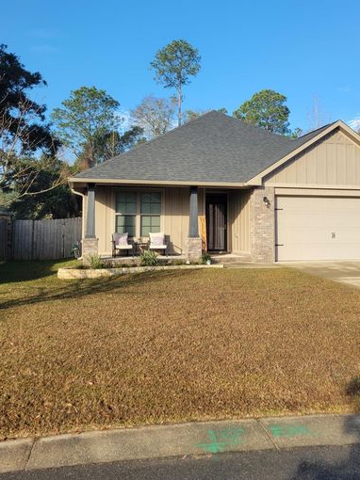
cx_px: 214
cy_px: 216
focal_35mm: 34
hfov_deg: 41.6
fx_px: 472
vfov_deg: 53.9
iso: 40
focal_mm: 5.4
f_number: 1.8
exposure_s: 1/1314
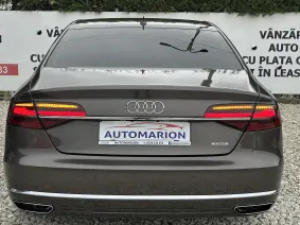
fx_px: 528
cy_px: 110
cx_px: 145
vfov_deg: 24.0
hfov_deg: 31.7
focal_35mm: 61
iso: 64
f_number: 1.78
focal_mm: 6.86
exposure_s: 1/604
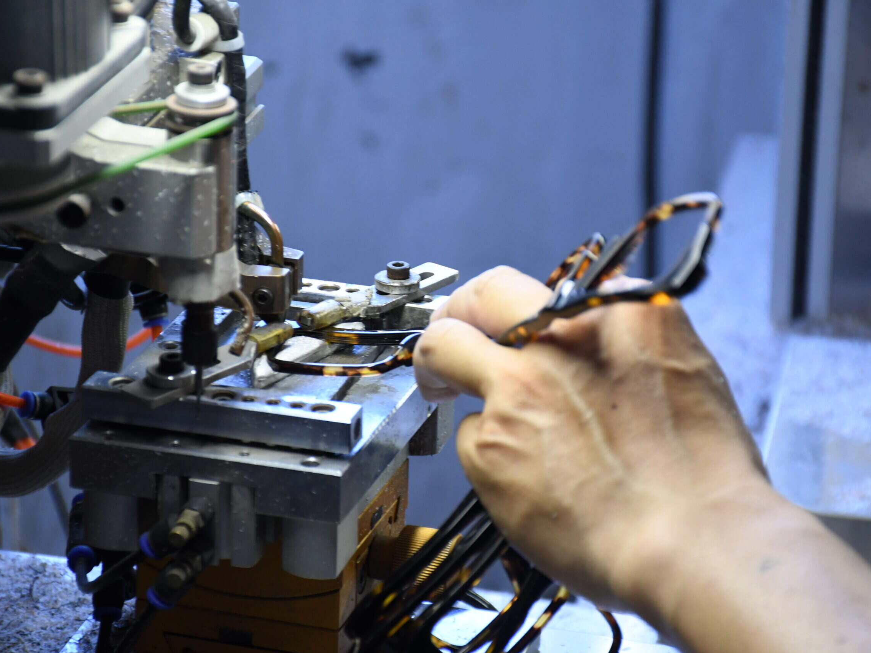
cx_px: 450
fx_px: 3875
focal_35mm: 154
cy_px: 327
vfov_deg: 9.6
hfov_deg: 12.8
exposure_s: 1/80
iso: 1250
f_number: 5.3
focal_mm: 95
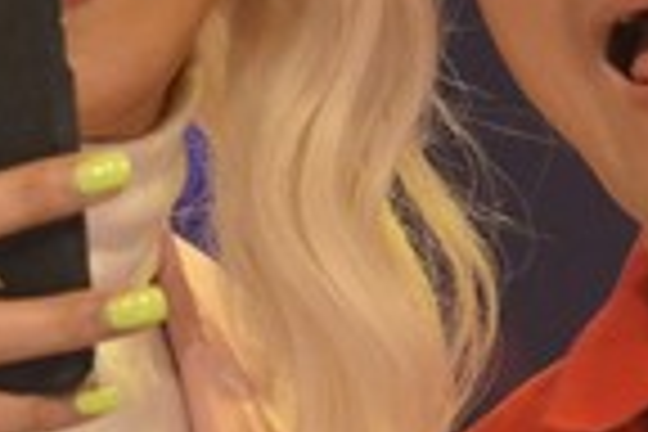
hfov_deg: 1.8
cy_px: 382
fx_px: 20226
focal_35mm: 1124
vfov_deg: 1.2
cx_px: 333
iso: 3200
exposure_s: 1/250
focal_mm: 135
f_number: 8
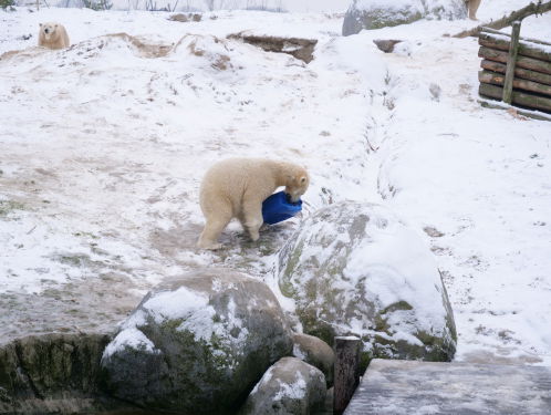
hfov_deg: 18.2
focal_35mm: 108
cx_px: 276
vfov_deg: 13.7
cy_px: 208
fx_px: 1722
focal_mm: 54
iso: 200
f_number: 4
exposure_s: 1/160
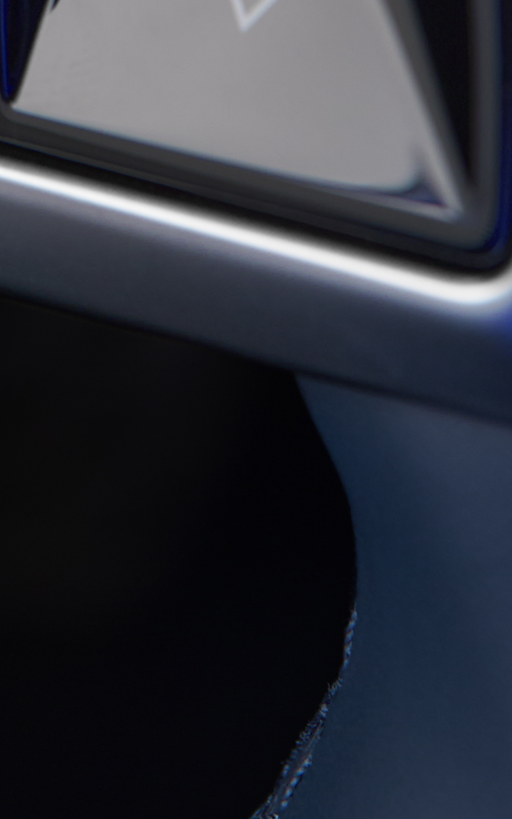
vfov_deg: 7.9
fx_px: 5694
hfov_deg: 5.1
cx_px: -381
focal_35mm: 255
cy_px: -725
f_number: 5
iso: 200
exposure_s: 1/20
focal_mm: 50
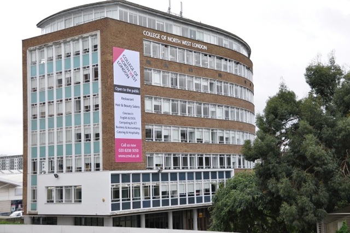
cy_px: 116
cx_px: 175
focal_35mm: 57
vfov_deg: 23.7
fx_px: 553
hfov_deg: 35.1
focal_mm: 38
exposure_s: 1/250
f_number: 8
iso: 200
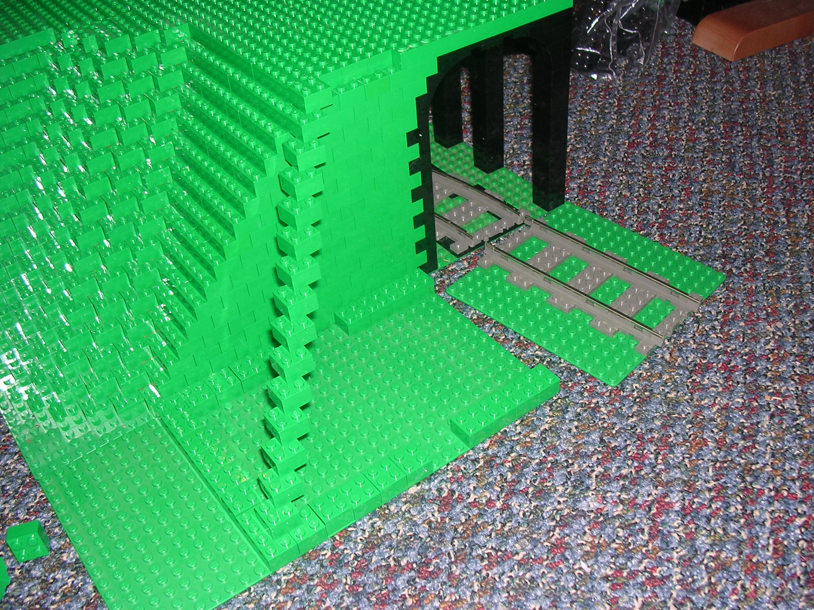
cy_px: 305
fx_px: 894
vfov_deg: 37.7
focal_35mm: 38
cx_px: 407
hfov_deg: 49.0
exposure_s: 1/60.1
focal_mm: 5.8
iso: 100
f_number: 2.8
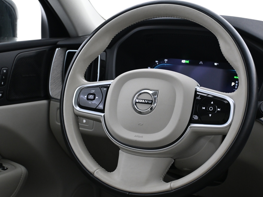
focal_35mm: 50
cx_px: 144
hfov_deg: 38.3
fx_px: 379
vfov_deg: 29.2
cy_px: 98
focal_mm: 30.5
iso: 1600
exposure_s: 1/20
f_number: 4.8
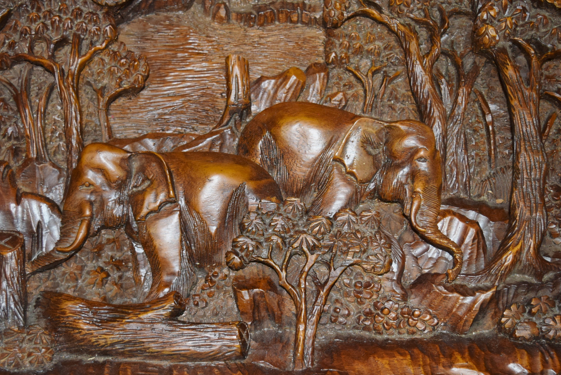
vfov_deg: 24.6
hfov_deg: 36.2
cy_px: 210
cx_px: 248
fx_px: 858
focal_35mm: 55
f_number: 4.2
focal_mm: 30
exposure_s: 1/60
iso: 800
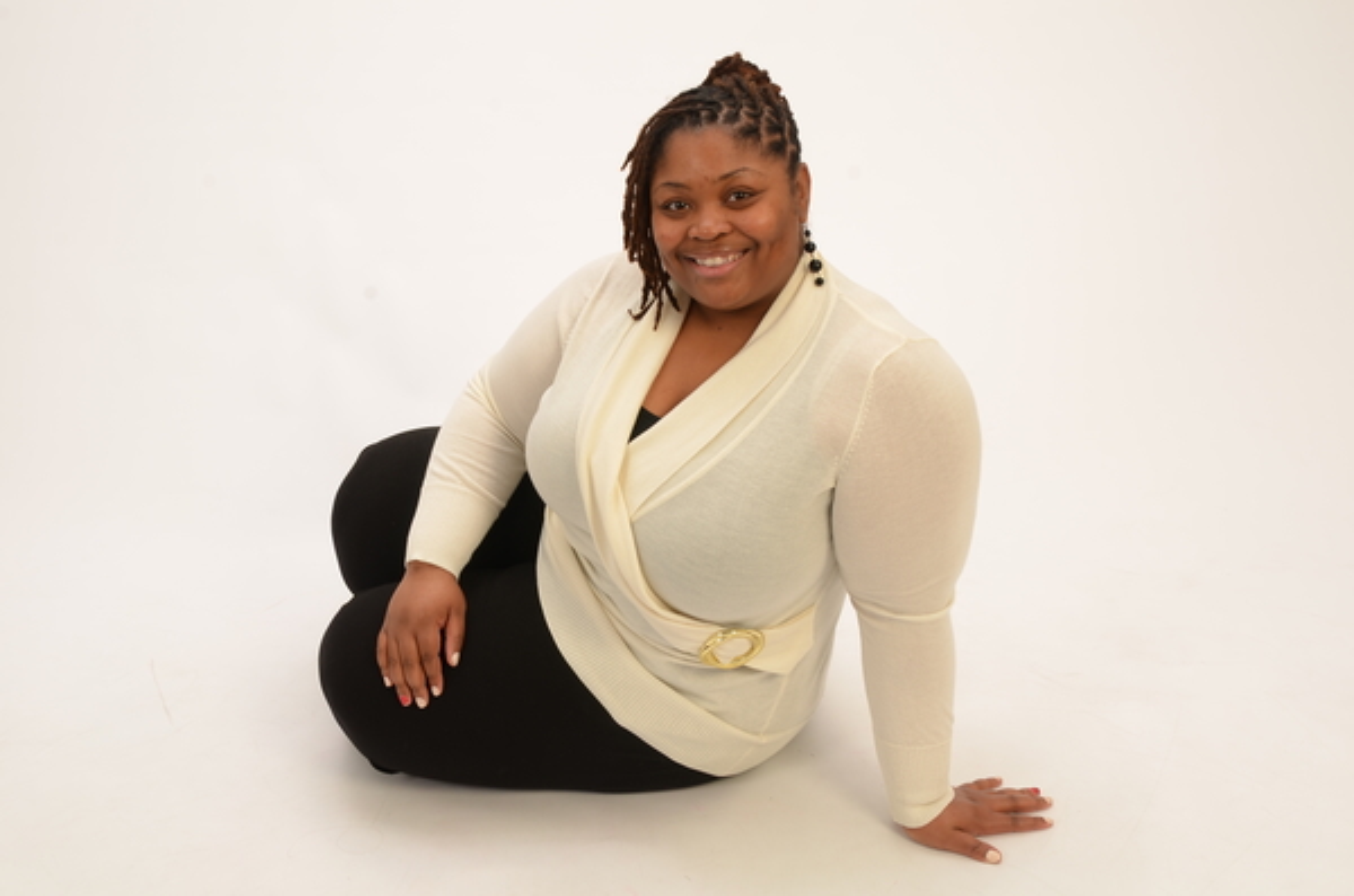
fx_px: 1914
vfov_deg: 26.3
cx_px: 677
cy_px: 448
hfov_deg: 39.0
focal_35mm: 51
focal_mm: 34
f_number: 11
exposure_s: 1/100
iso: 100
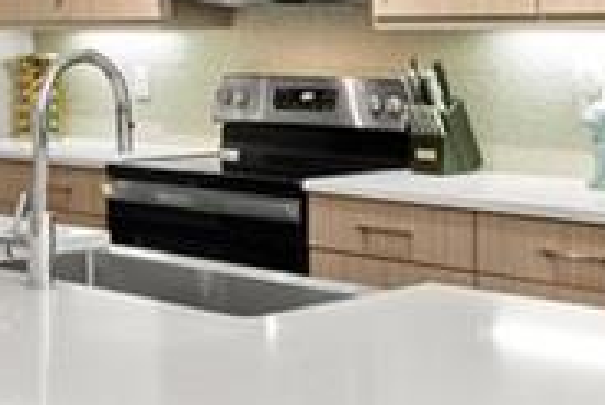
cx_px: -138
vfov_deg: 17.2
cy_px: 18
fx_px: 1312
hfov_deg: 23.5
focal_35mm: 78
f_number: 10
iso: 640
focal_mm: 14
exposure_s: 1/3
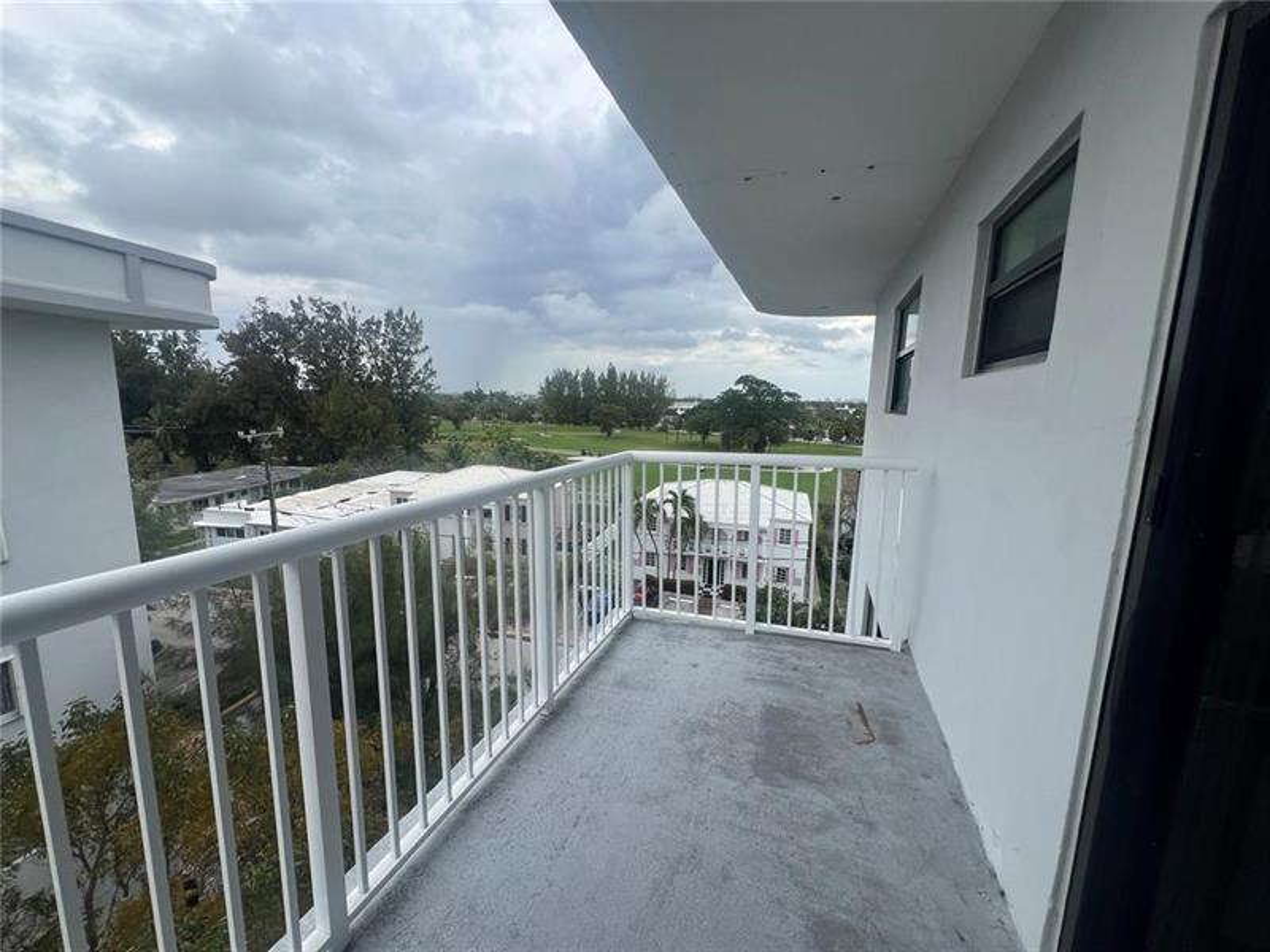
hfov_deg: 106.2
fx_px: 477
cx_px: 635
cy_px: 476
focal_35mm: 13
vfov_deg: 89.9
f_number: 1.8
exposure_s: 1/960
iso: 32
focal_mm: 1.57
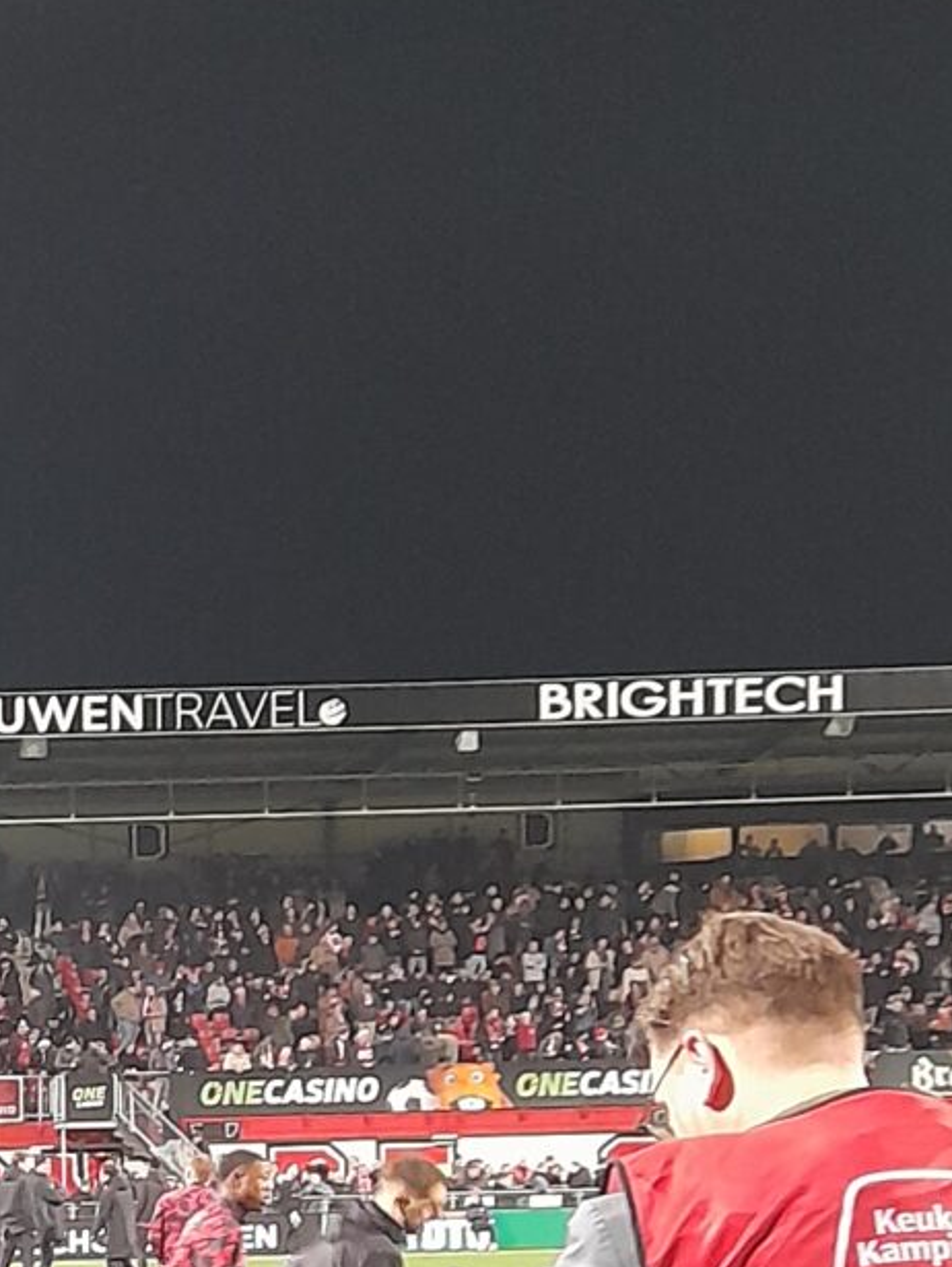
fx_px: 3810
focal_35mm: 104
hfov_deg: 13.5
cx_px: -449
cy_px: 1391
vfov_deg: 18.2
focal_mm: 4.6
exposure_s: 1/50
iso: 400
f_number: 2
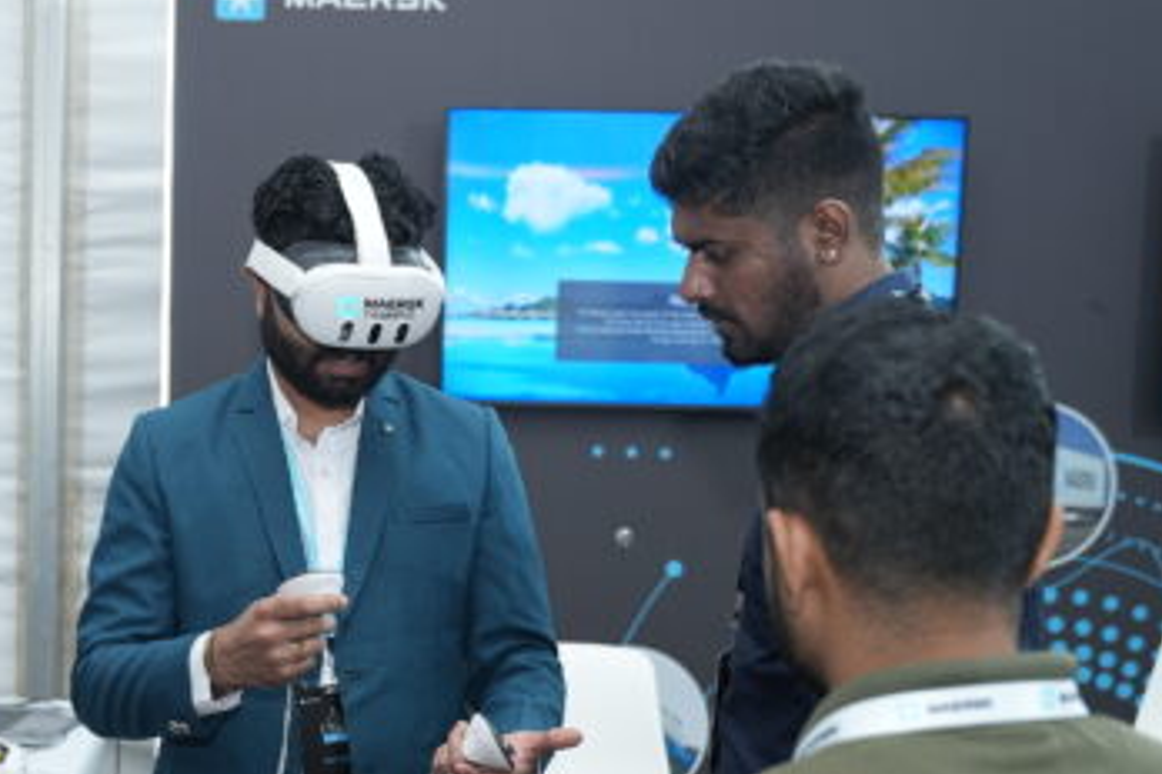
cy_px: 614
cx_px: 280
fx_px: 2080
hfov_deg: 30.6
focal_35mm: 64
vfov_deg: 20.9
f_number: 2.8
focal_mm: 29.2
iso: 400
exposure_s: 1/160
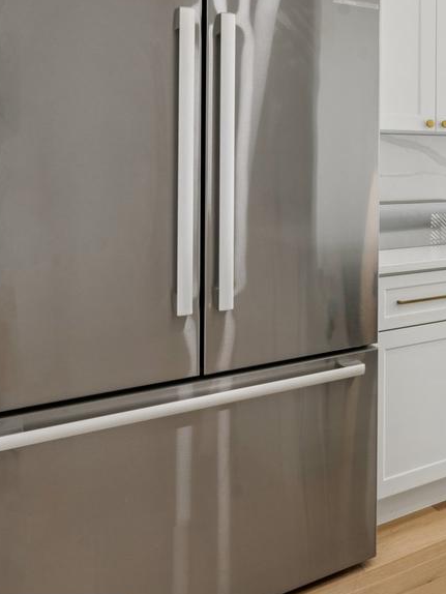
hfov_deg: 24.6
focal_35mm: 41
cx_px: 713
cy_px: 154
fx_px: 704
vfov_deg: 44.4
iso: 100
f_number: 10
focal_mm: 17
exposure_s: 1/15
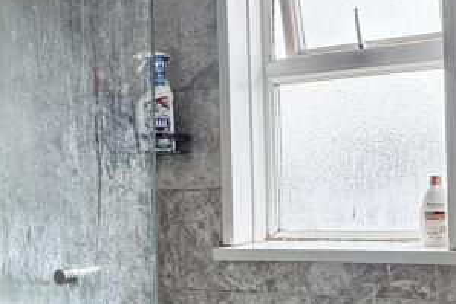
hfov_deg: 38.3
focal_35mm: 50
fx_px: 634
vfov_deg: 26.9
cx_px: 353
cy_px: 202
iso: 40
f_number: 2.2
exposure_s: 1/135
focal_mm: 2.22
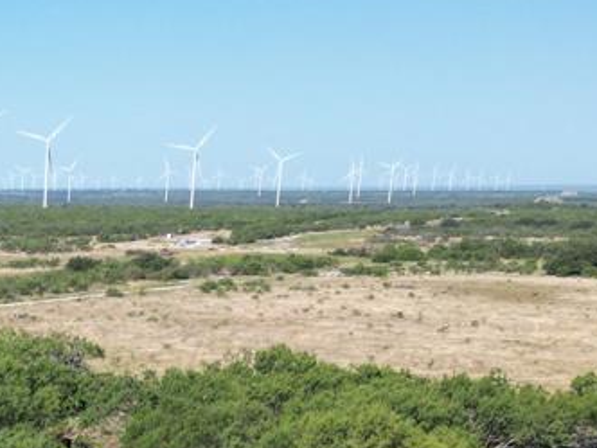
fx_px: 1276
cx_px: -128
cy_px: 579
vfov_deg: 18.5
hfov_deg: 23.9
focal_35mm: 74
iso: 110
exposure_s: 1/2500
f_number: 1.7
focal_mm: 6.72
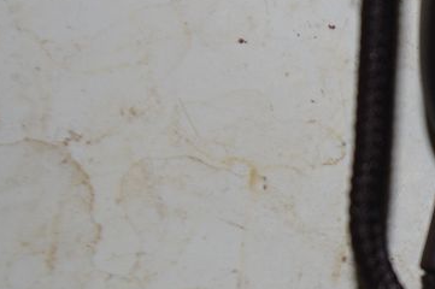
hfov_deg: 14.2
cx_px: 553
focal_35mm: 139
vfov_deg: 9.7
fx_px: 1678
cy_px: 343
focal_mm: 32.5
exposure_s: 1/25
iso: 400
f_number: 5.6
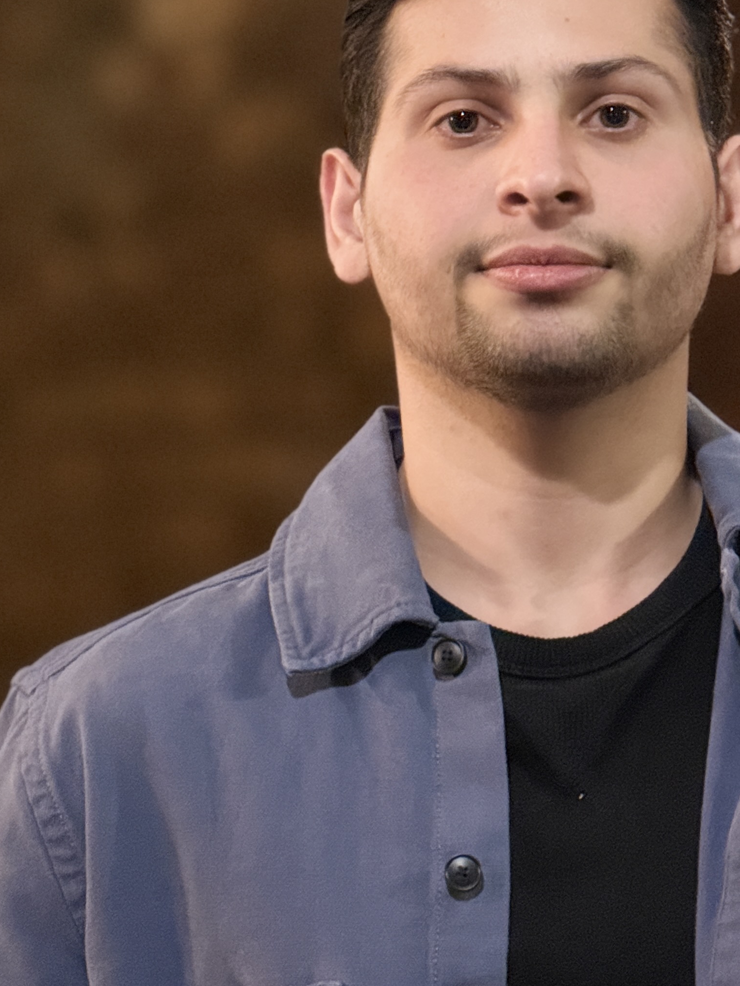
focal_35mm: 238
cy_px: 359
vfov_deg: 8.3
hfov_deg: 6.2
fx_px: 6783
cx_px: 534
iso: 1250
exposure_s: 1/25
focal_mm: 15.66
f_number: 2.8
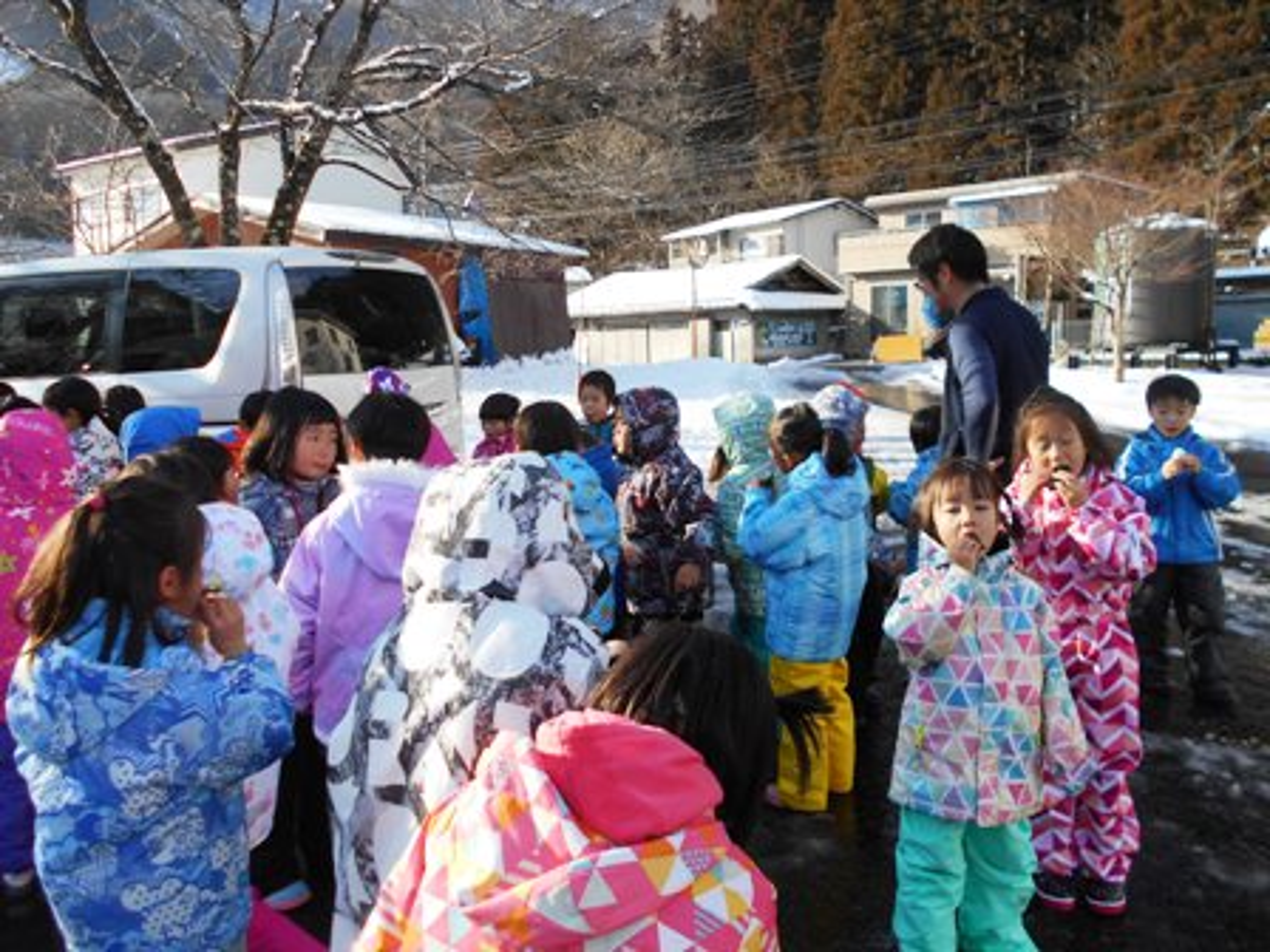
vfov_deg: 53.1
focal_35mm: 26
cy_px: 476
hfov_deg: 67.3
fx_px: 954
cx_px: 635
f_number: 3.2
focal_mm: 4.6
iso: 80
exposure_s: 1/400
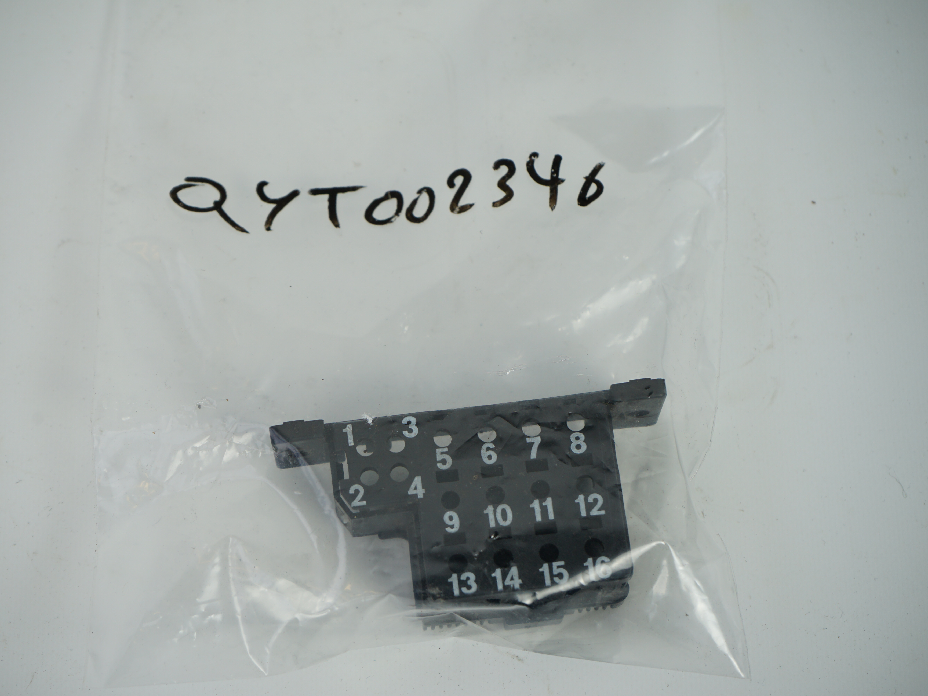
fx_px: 2037
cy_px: 348
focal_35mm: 76
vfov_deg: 19.4
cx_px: 421
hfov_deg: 25.6
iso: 200
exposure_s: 1/200
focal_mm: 70
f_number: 7.1
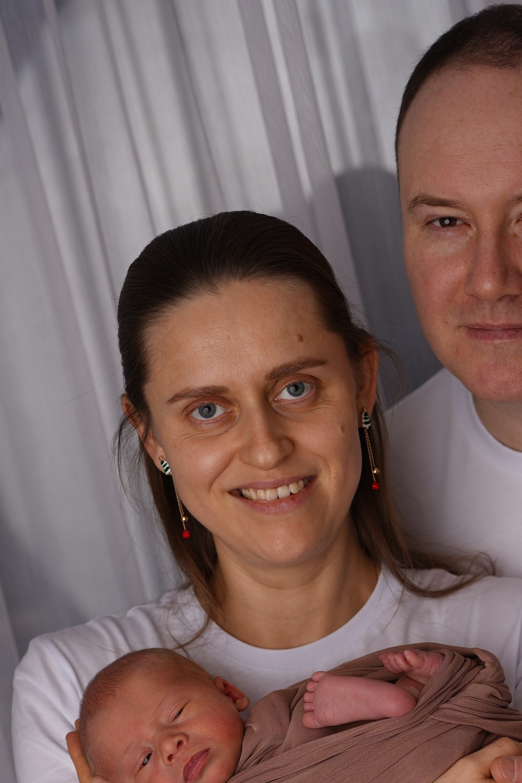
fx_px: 2284
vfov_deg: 19.1
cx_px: 495
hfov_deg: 12.9
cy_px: 730
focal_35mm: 105
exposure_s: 1/125
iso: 64
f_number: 2.8
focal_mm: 50
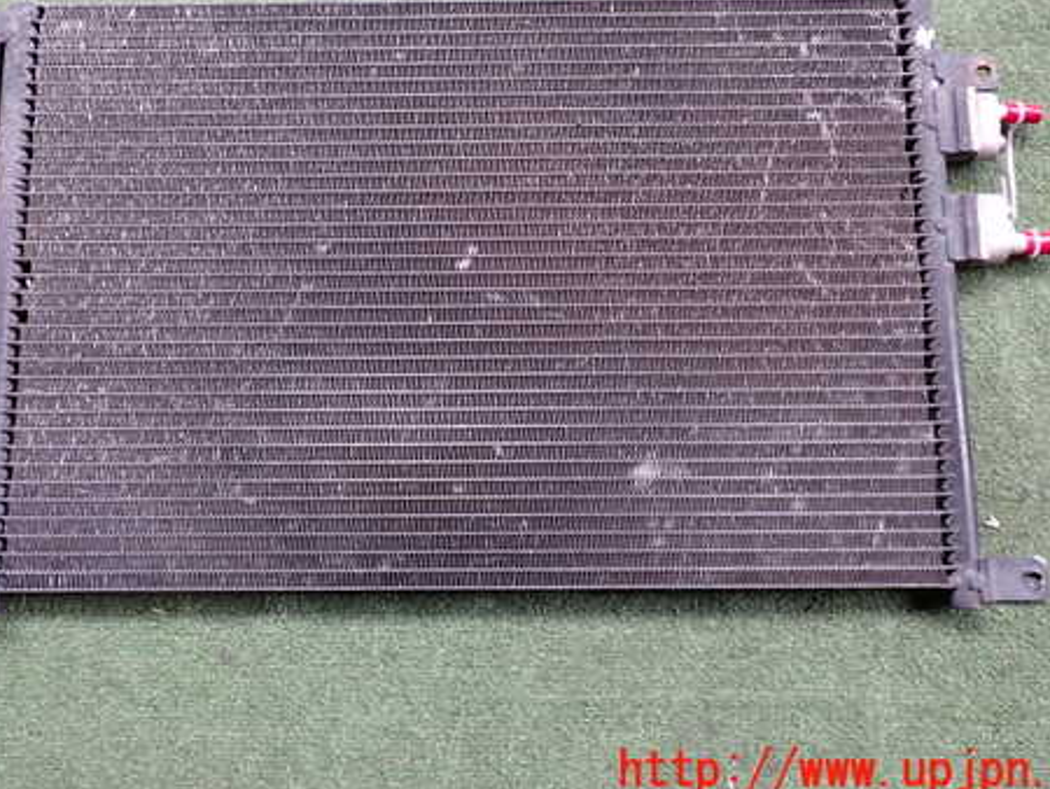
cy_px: 275
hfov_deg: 46.6
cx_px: 446
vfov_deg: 35.7
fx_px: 1214
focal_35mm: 40
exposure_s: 1/125
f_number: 2.3
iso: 160
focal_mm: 5.4
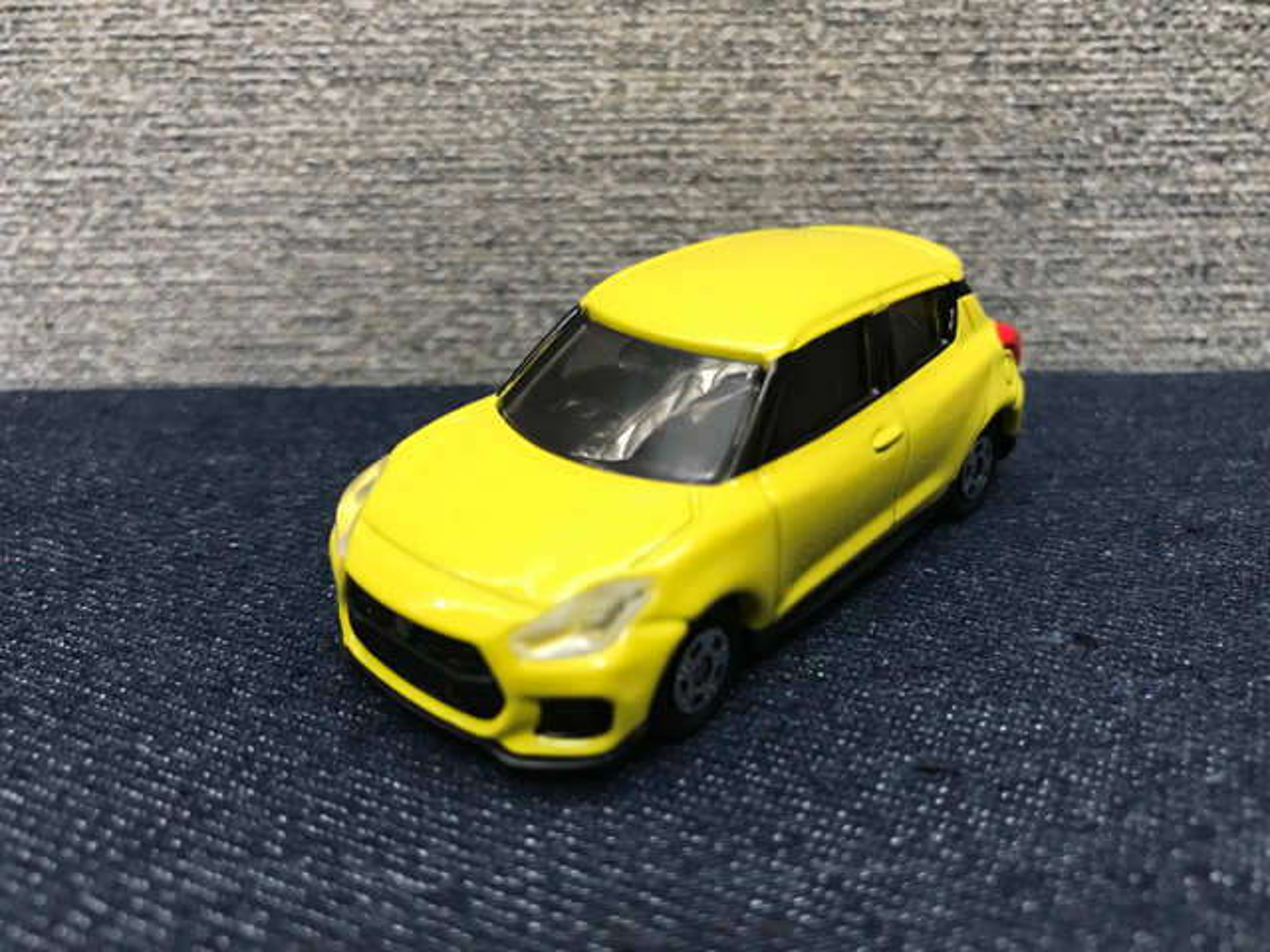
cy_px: 476
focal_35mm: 28
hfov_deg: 63.4
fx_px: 1027
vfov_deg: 49.7
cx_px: 635
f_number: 1.8
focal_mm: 3.99
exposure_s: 1/30
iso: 40
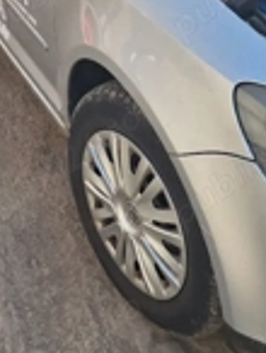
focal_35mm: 63
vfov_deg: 28.9
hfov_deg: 23.3
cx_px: 111
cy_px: 7
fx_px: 644
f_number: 1.8
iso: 40
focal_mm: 5.54
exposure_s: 1/1250
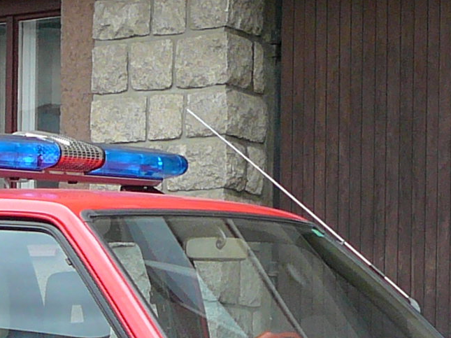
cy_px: 443
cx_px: 150
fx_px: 1810
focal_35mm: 139
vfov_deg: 10.4
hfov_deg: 14.2
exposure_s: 1/15
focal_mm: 5.2
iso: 100
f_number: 2.8
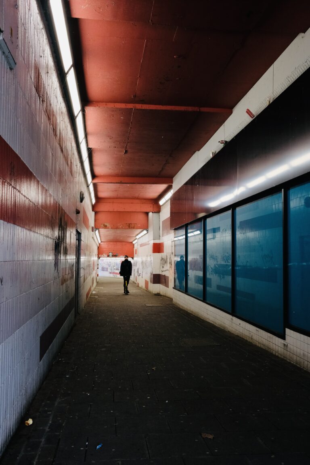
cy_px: 232
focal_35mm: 35
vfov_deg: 54.4
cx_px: 155
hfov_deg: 37.9
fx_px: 452
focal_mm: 23
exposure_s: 1/125
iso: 1600
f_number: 7.1
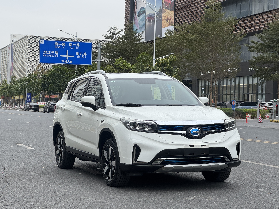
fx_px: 621
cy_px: 104
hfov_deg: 25.3
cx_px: 140
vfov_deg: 19.1
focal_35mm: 77
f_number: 2.8
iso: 25
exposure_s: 1/178
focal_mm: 9
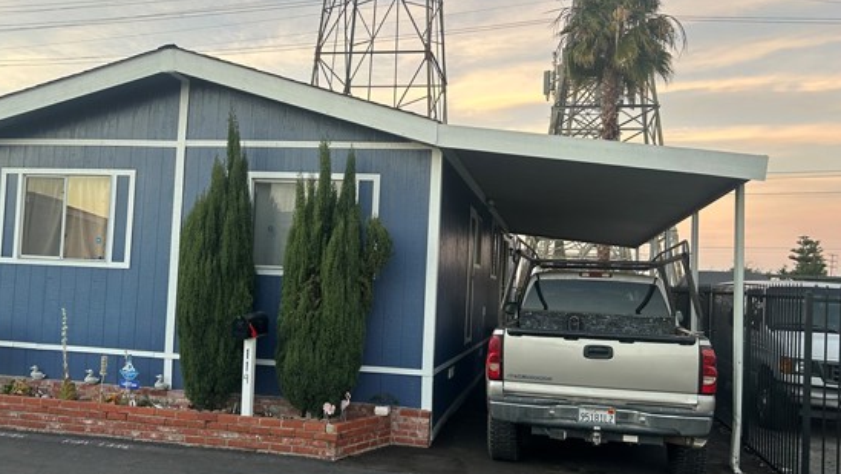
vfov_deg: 35.6
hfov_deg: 59.5
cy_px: 252
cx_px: 400
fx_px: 736
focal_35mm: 33
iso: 64
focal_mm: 5.7
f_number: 1.5
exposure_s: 1/121
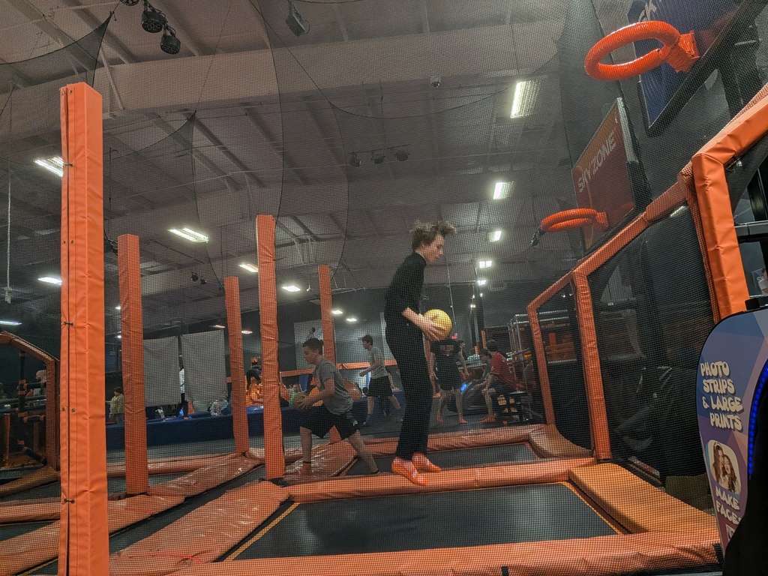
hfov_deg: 71.6
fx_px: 532
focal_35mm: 24
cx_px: 384
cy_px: 288
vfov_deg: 56.8
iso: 82
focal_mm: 4.53
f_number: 1.7
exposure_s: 1/120
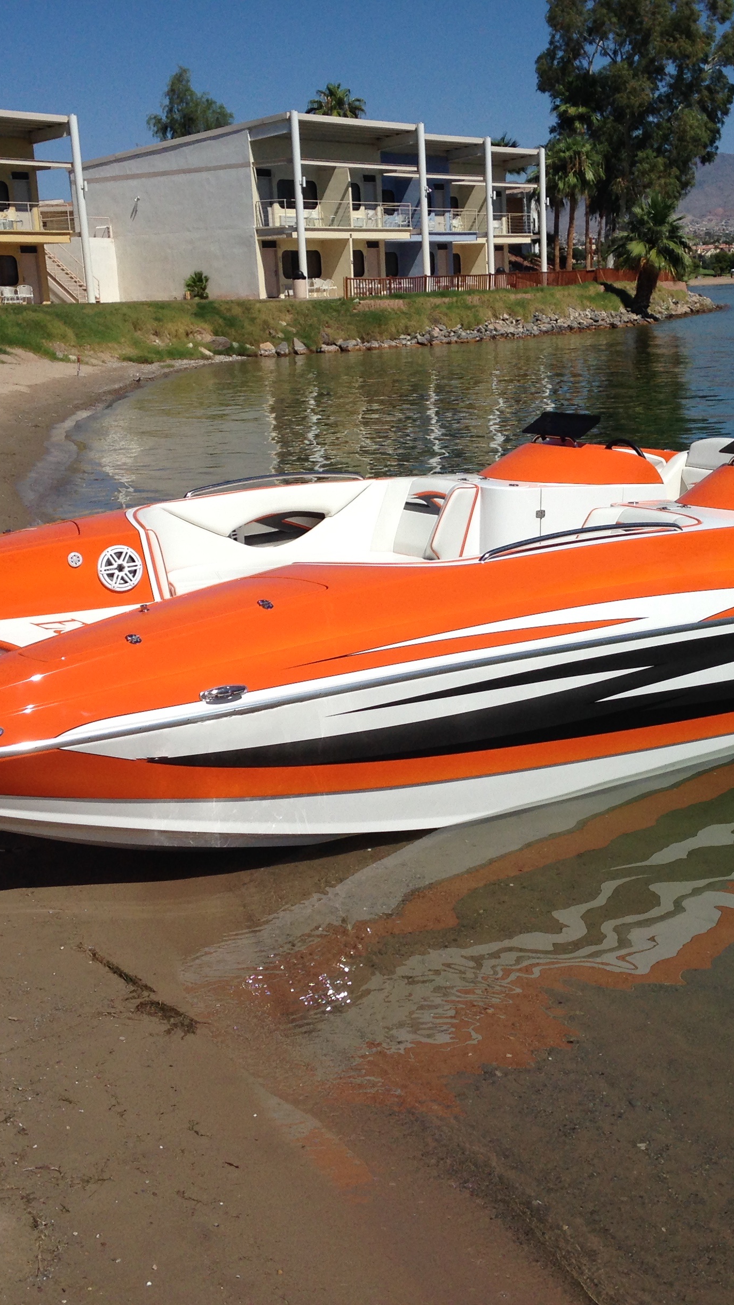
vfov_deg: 42.9
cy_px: 653
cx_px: 473
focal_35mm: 48
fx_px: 1661
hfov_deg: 24.8
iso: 50
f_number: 2.4
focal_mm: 4.12
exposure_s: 1/4525
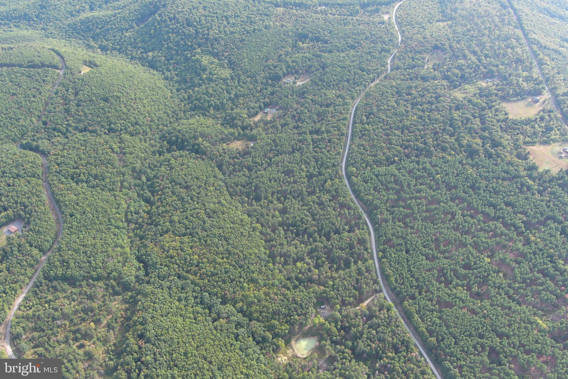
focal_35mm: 29
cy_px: 190
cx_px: 284
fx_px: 457
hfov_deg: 63.7
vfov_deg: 45.0
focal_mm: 10.57
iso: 100
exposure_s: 1/174
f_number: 2.8
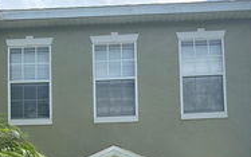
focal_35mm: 58
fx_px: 397
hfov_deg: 35.0
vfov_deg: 20.5
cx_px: 107
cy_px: 204
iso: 80
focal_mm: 6.86
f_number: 1.78
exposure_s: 1/2525
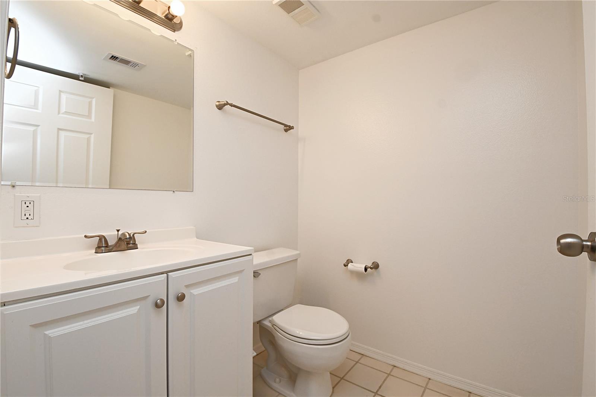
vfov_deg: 77.3
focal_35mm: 15
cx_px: 298
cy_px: 198
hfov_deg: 100.4
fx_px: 248
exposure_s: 1/200
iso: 500
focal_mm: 10
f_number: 7.1
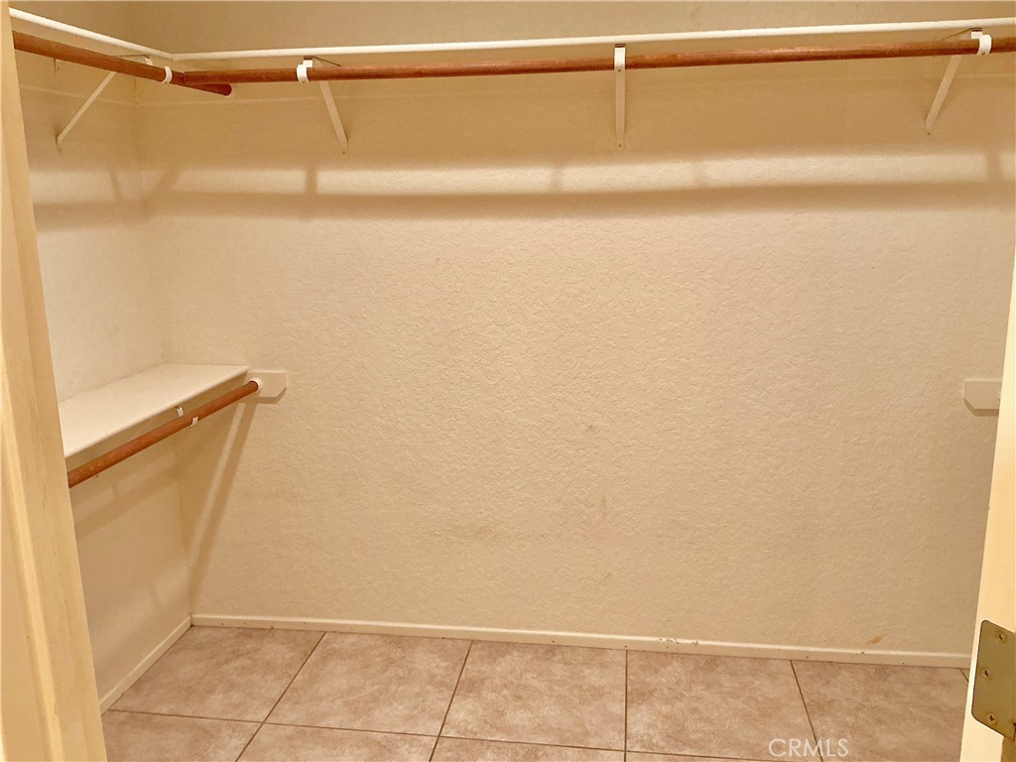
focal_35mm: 29
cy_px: 381
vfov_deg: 48.2
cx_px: 508
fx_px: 851
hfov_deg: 61.7
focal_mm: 3
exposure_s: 1/60
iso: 125
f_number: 1.8
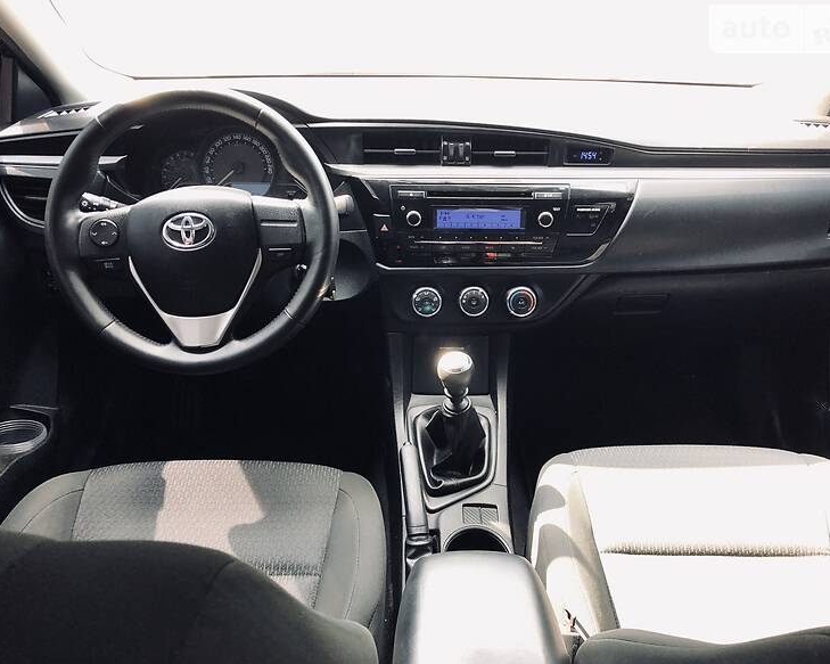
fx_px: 737
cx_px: 434
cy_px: 333
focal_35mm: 30
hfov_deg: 58.8
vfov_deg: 48.5
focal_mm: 4
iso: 25
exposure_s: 1/33
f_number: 1.8
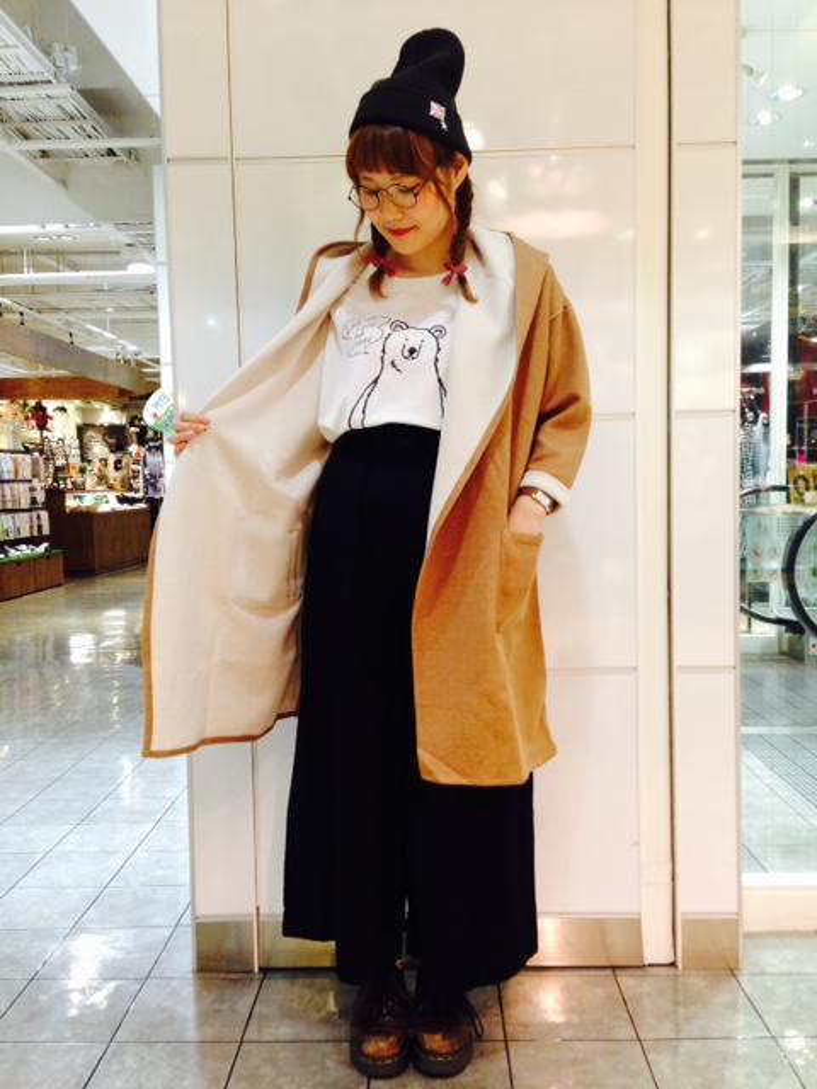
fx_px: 1038
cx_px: 408
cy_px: 544
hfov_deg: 42.9
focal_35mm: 33
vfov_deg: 55.4
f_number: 2.4
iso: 125
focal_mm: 4.12
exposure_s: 1/20
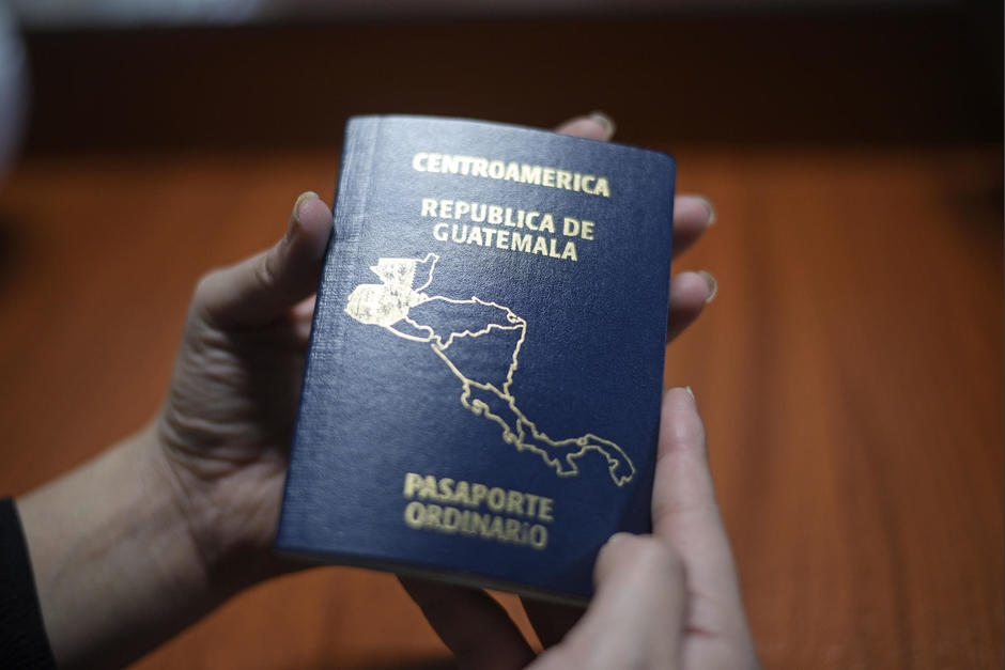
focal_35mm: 50
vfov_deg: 27.0
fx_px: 1396
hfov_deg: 39.6
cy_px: 335
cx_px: 502
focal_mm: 50
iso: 800
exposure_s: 1/100
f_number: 1.8
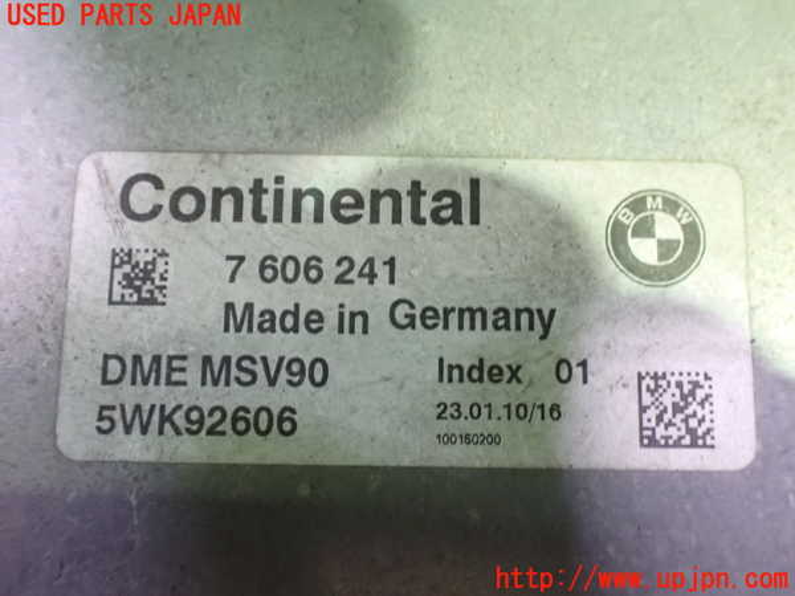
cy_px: 298
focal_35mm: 30
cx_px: 398
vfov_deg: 46.8
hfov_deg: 60.0
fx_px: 689
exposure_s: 1/30
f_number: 2.3
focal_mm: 5.4
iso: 1600
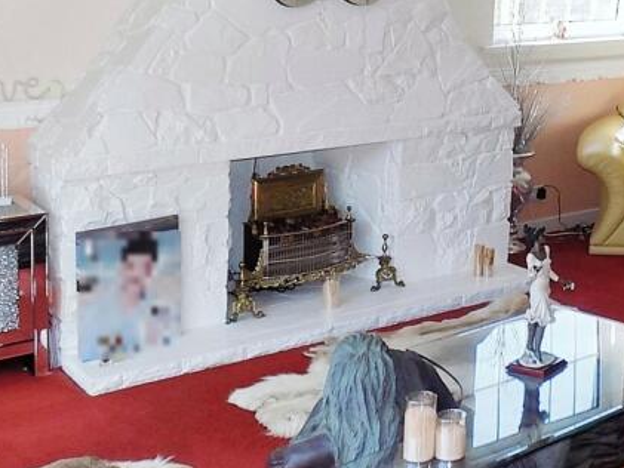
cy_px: 353
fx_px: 1010
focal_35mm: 56
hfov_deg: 32.9
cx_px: 537
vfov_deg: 25.8
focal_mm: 4
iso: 80
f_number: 3.1
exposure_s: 1/80
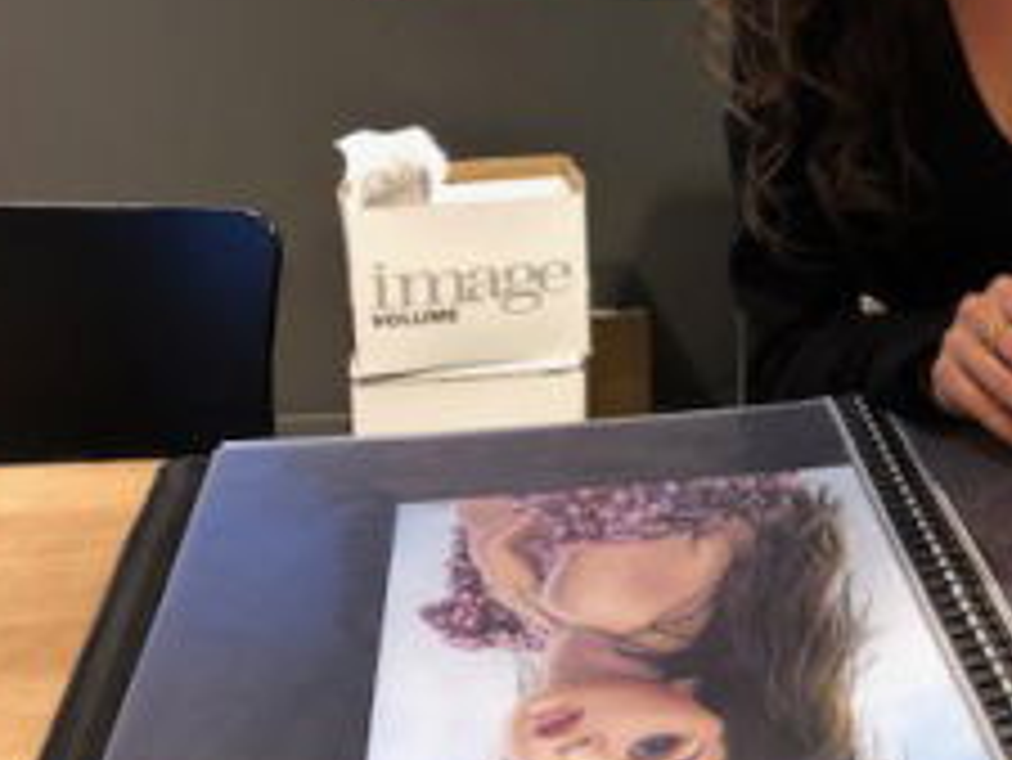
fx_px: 1814
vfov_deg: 23.4
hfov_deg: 29.8
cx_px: 913
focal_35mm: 62
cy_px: 160
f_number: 1.8
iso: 100
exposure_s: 1/14
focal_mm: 3.99
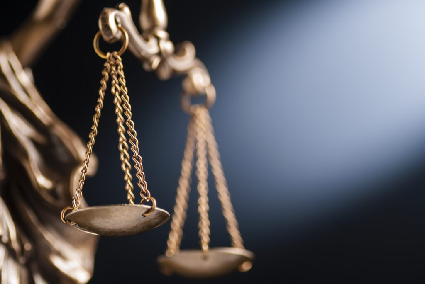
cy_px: 142
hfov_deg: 15.2
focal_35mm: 135
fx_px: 1595
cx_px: 212
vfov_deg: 10.2
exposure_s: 1/100
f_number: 5
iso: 100
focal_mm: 90
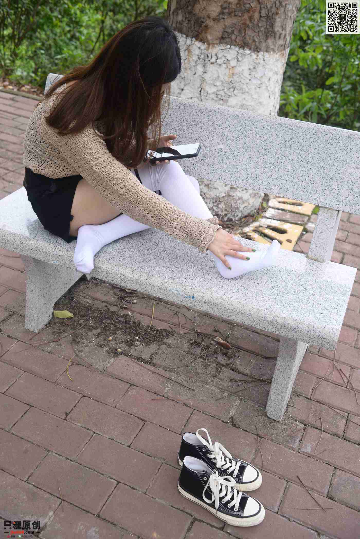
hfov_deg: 37.9
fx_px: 524
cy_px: 270
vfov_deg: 54.4
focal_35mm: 35
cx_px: 180
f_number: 5.6
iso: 500
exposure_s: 1/320
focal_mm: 35
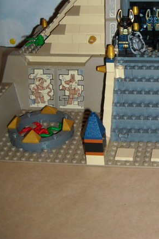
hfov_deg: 19.7
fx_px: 444
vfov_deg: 28.8
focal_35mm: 67
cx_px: 162
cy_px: 22
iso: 200
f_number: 2.8
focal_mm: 5.7
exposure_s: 1/60
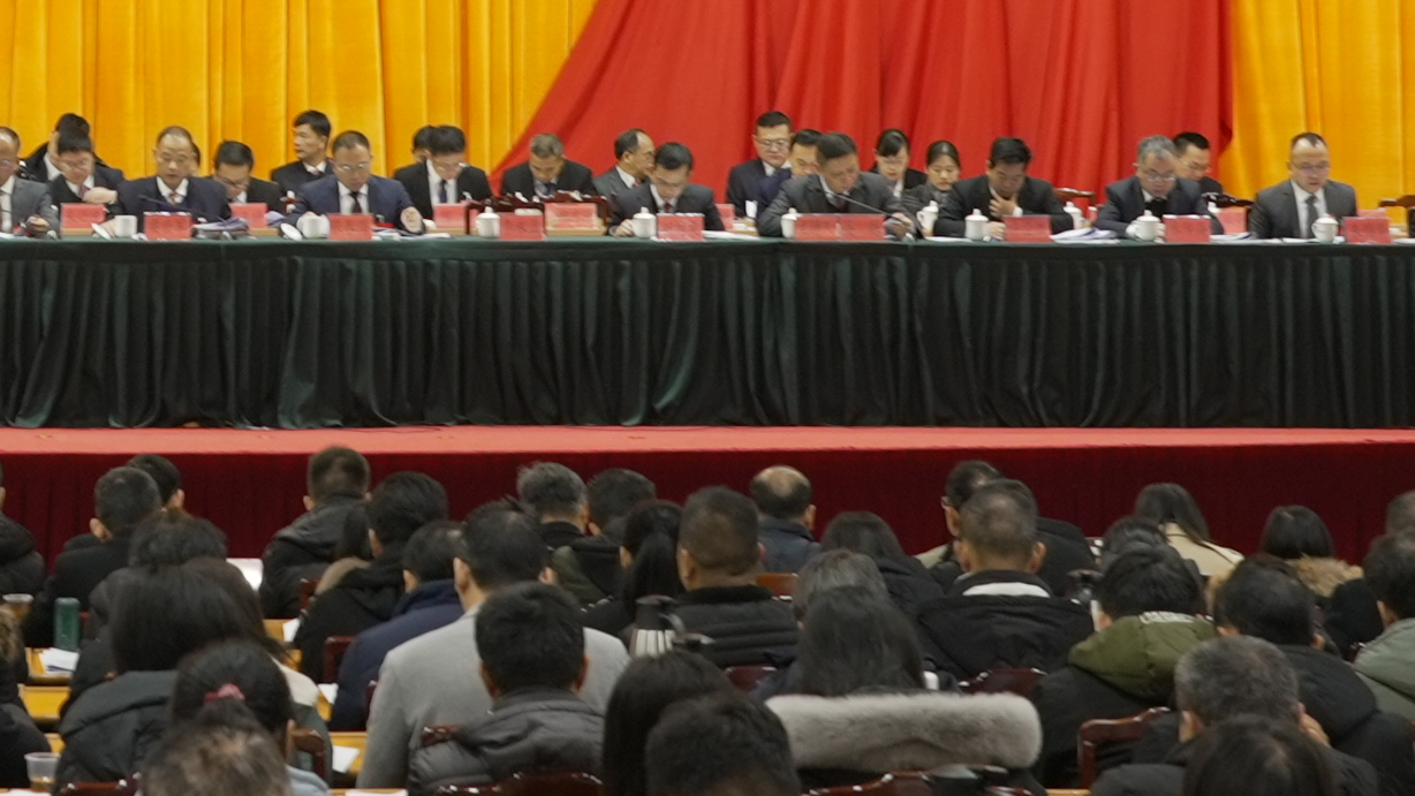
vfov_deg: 9.5
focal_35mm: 123
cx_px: 138
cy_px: -500
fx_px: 4615
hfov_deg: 17.2
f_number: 5.6
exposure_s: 1/20
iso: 640
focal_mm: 34
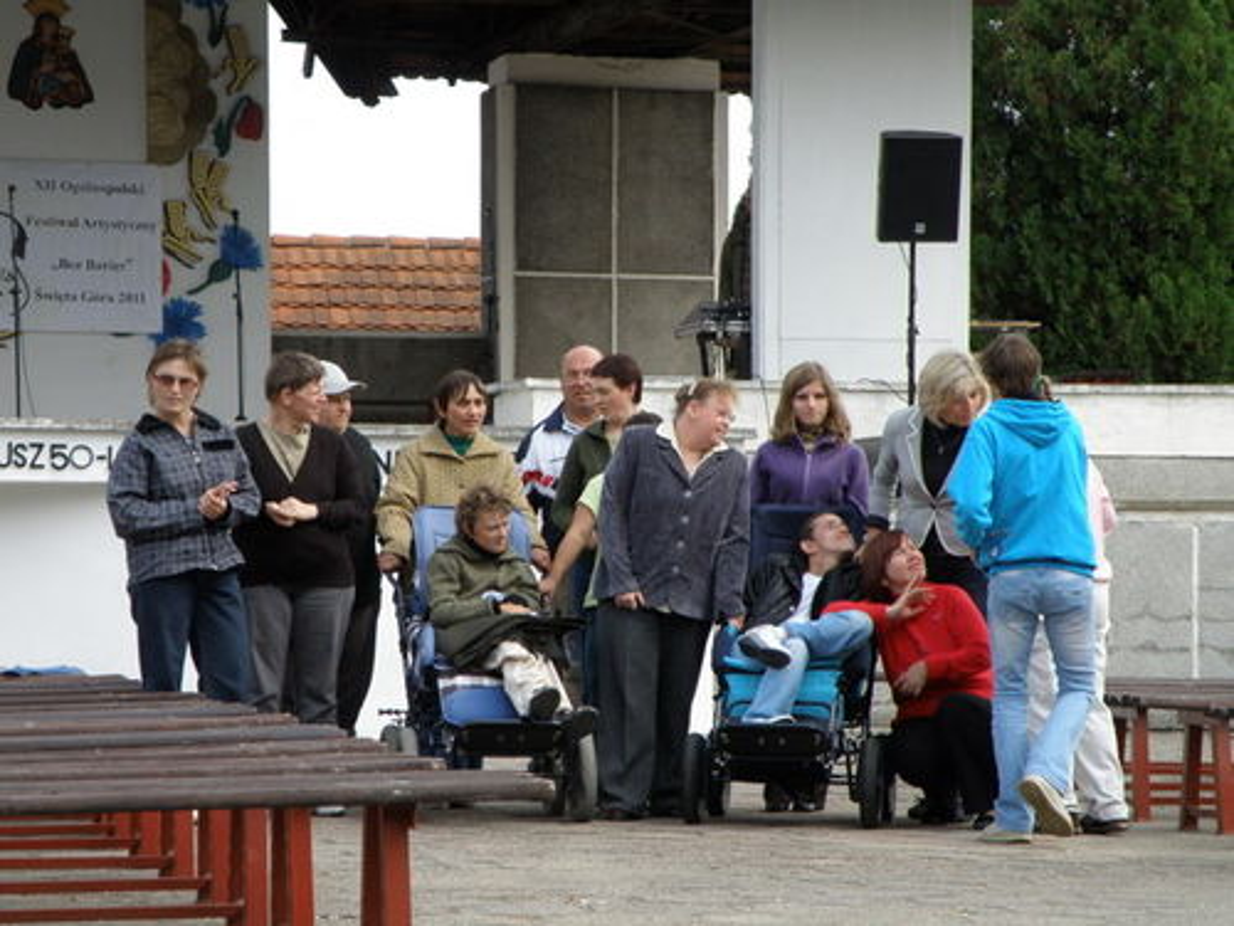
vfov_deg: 11.1
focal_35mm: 134
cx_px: 617
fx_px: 4777
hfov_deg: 14.7
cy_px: 463
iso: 160
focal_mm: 23.89
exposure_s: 1/500
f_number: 4.3
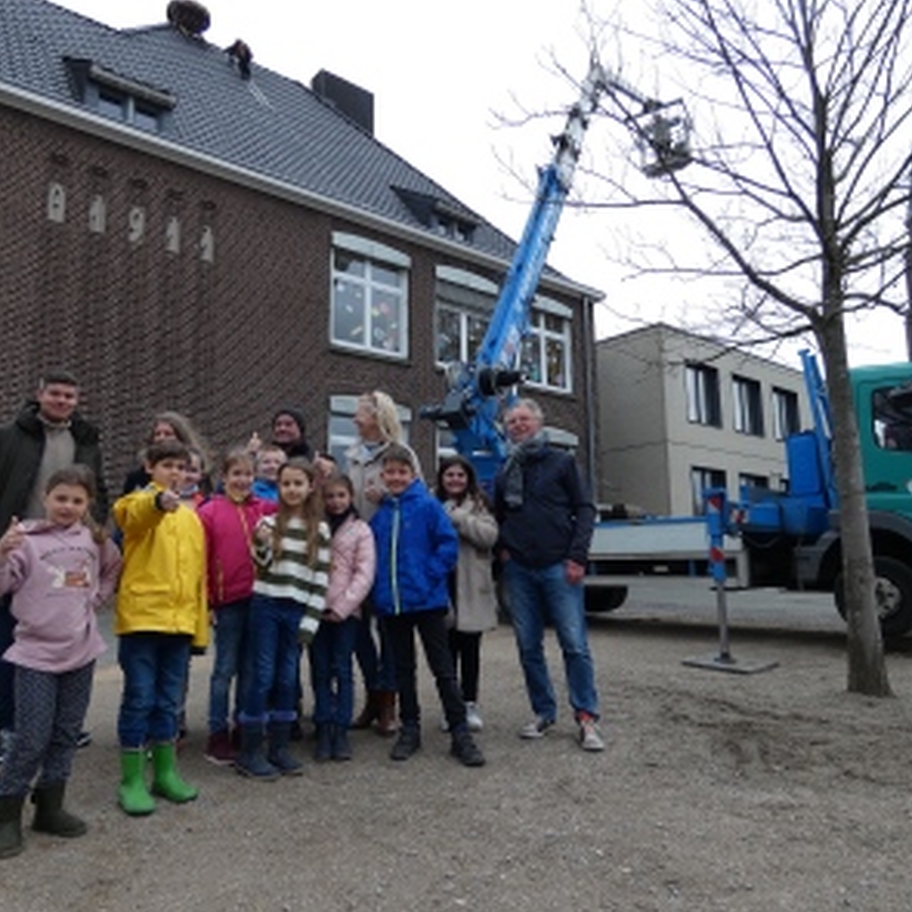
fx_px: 715
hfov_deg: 65.0
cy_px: 454
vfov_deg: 65.0
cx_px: 458
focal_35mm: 24
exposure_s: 1/320
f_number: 2.8
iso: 80
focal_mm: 3.6
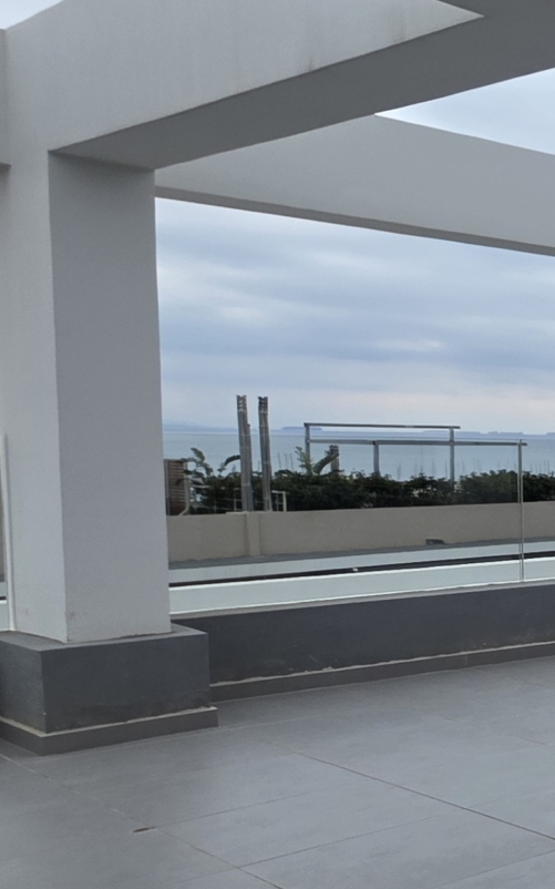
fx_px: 1065
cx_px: 1188
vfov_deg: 45.1
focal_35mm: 44
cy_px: 524
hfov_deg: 17.4
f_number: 1.9
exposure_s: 1/2032
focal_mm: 2.2
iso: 40
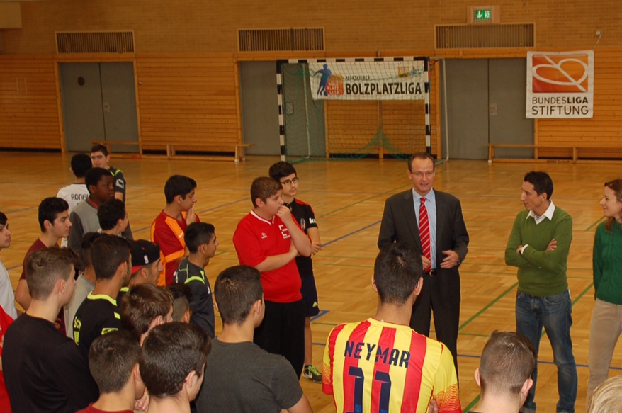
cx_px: 407
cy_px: 246
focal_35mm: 70
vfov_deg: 19.4
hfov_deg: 28.7
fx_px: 1208
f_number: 4.2
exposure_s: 1/60
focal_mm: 32
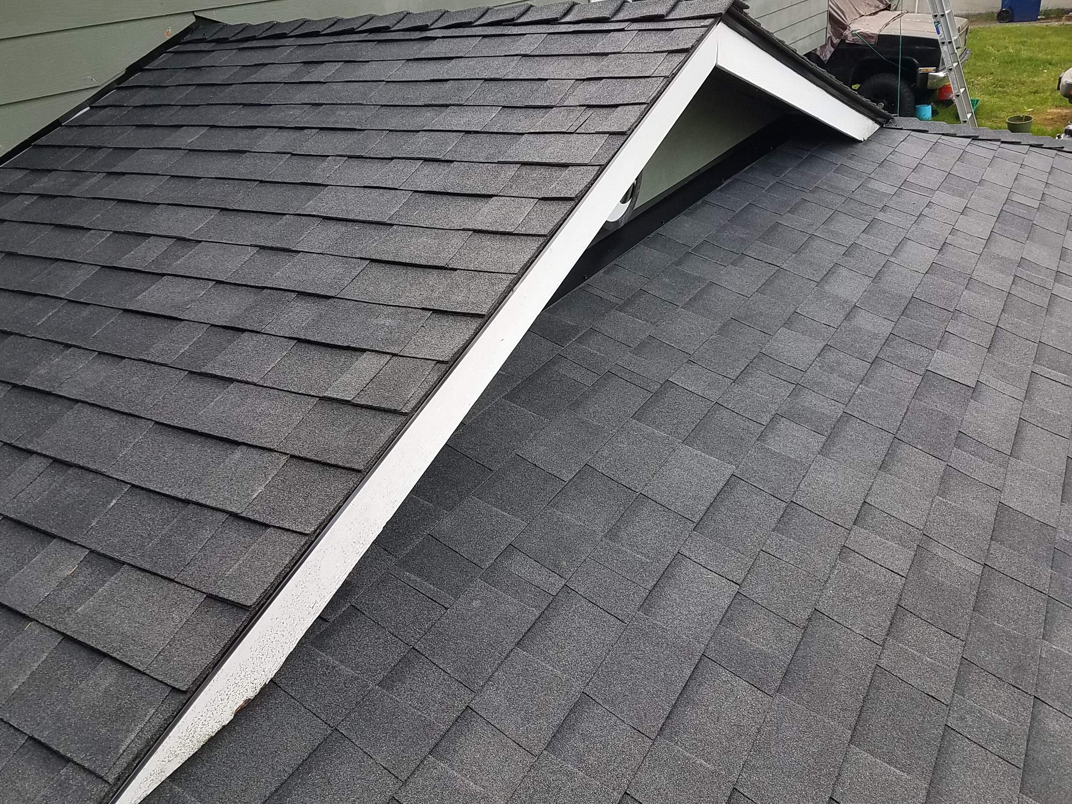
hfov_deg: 63.4
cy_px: 381
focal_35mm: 28
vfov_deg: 49.7
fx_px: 867
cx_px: 541
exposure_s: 1/144
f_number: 1.7
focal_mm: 4.2
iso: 40
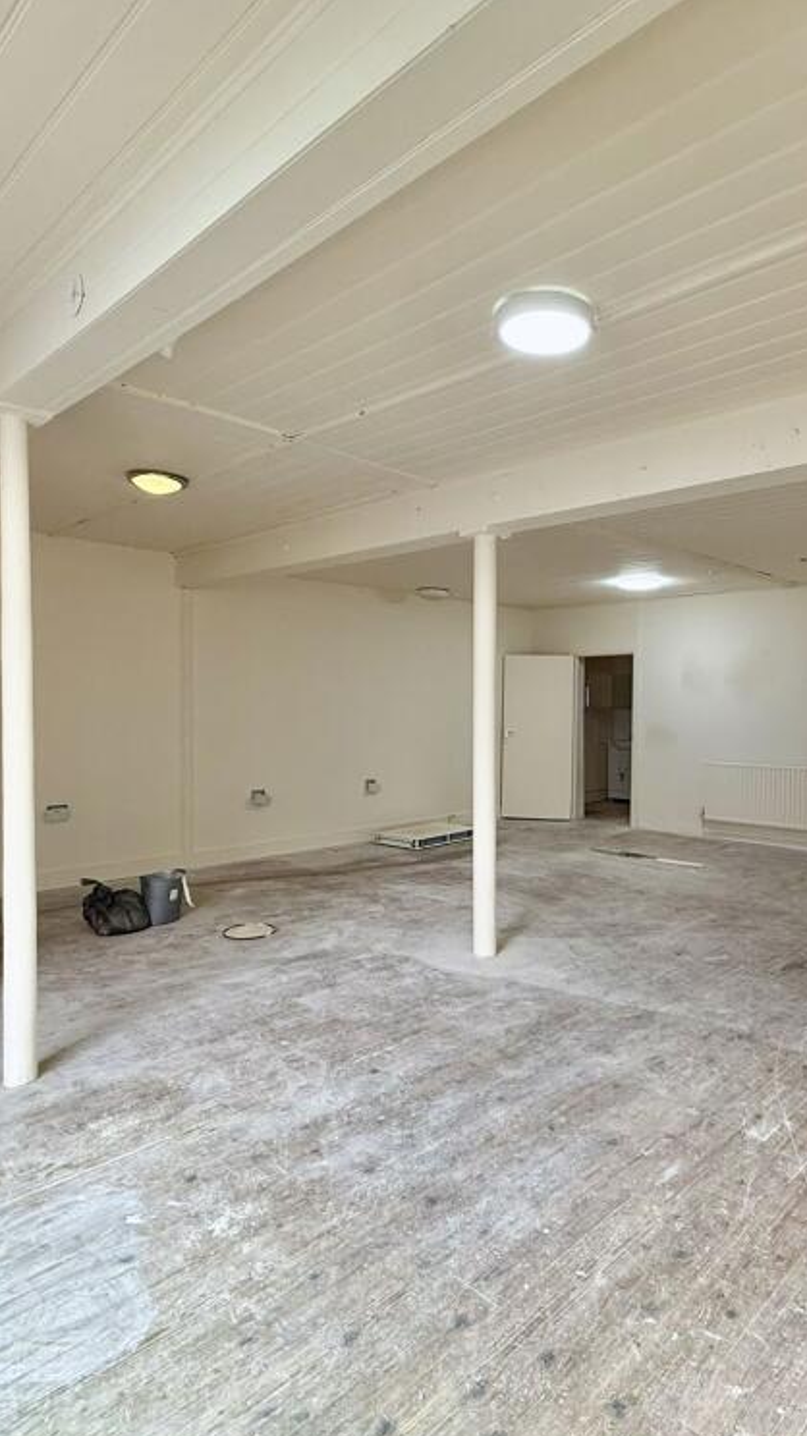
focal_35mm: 21
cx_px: 539
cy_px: 722
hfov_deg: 52.5
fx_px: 800
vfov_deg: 83.9
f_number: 2.2
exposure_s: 1/100
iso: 200
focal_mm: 2.22
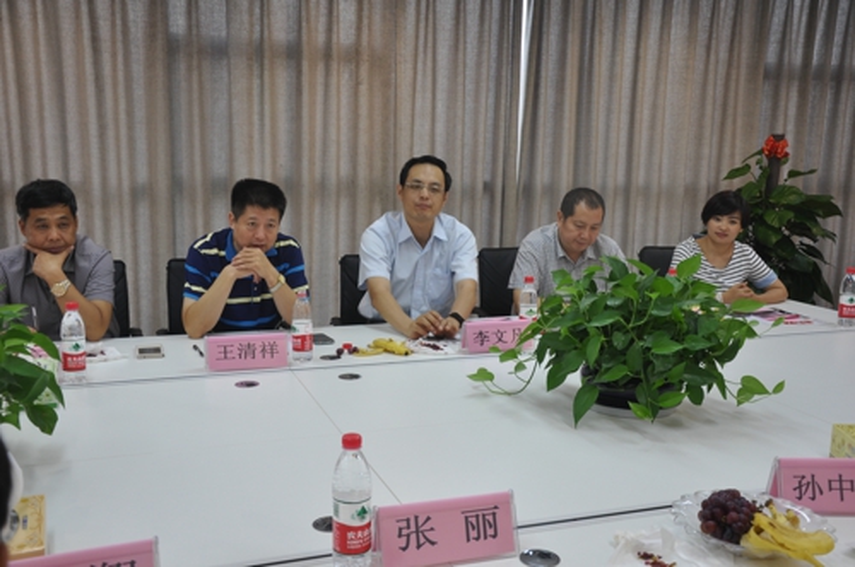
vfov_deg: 34.1
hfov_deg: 49.6
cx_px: 428
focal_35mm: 39
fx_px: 925
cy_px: 284
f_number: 5.6
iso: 360
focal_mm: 26
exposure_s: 1/30
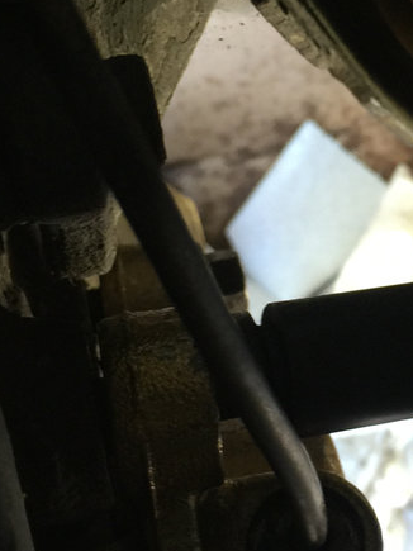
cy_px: 195
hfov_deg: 18.0
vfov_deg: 24.3
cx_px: 413
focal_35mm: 80
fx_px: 1273
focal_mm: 4.15
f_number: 2.2
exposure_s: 1/15
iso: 40
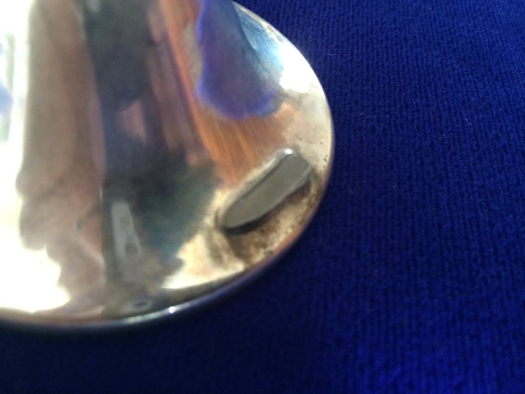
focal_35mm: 30
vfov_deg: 46.8
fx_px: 455
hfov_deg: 60.0
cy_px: 197
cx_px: 262
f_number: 2.2
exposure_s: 1/15
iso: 320
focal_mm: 4.12
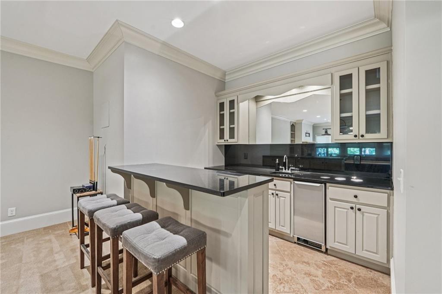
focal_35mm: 14
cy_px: 147
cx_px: 221
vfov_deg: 81.1
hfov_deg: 104.3
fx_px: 172
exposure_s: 1/2.5
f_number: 8
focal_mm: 14
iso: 320
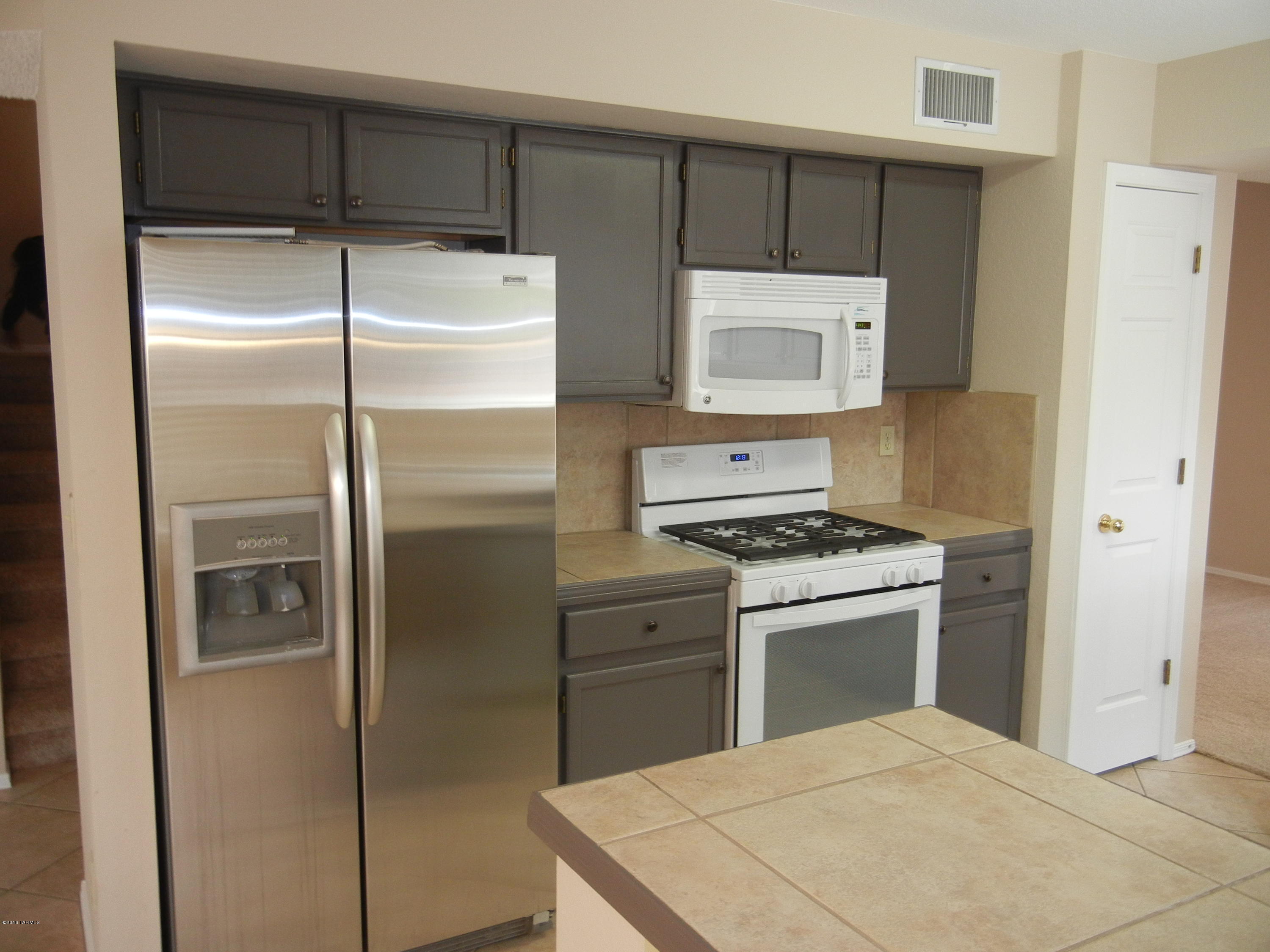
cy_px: 476
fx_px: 1101
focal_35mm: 30
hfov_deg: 60.0
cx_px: 635
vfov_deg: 46.8
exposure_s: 1/30
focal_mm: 5.4
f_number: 3.5
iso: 200
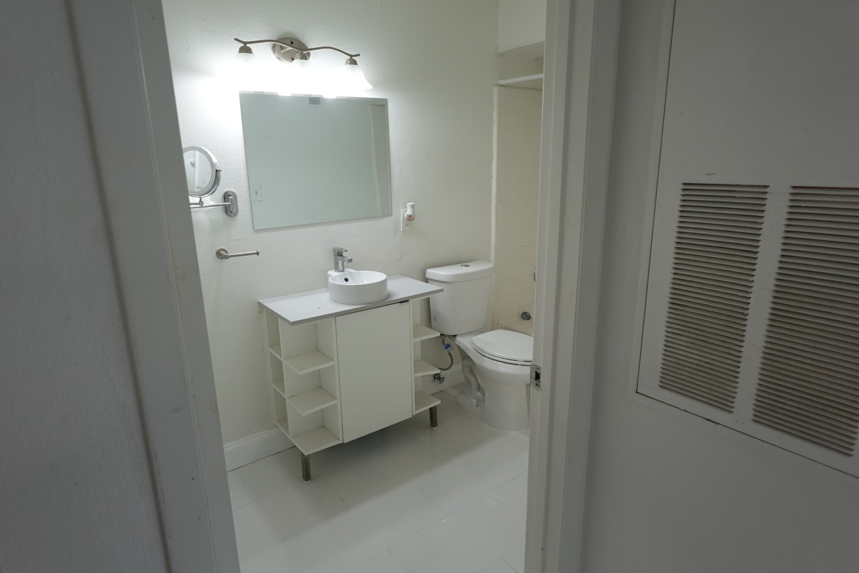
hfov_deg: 84.0
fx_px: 477
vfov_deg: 61.9
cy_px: 286
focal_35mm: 20
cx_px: 430
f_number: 2
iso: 125
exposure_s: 1/200
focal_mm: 7.6
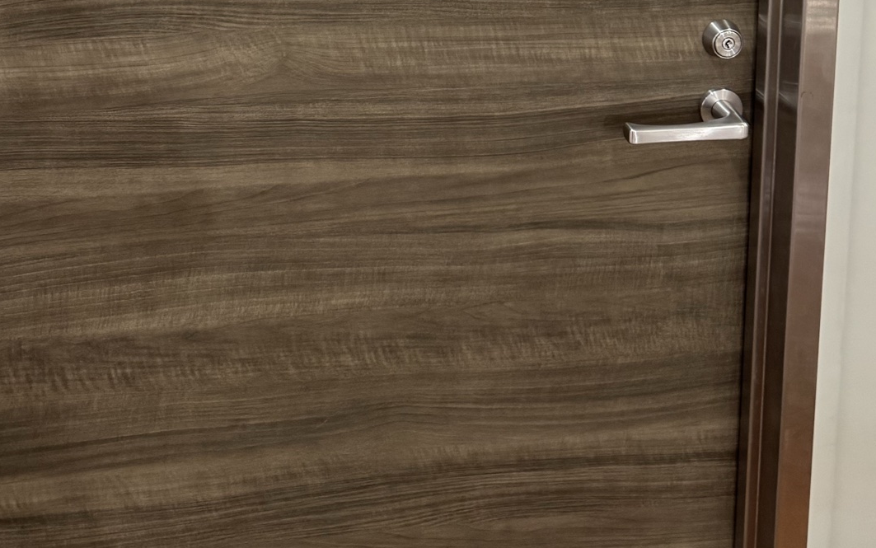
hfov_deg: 41.0
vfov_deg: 23.1
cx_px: 378
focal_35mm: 49
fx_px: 1170
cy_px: -187
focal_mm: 6.76
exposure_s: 1/60
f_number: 1.78
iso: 400
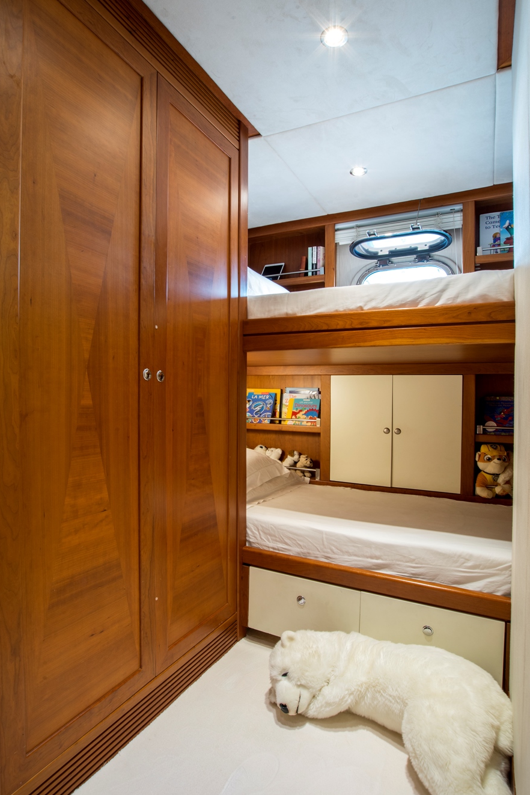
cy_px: 382
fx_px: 397
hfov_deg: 67.4
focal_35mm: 18
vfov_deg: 90.0
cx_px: 253
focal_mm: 17
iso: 320
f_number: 13
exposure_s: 1
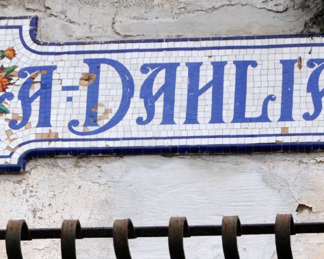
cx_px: 110
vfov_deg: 4.9
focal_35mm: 319
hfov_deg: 6.1
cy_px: 129
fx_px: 3058
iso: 500
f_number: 8
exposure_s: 1/250
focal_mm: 105
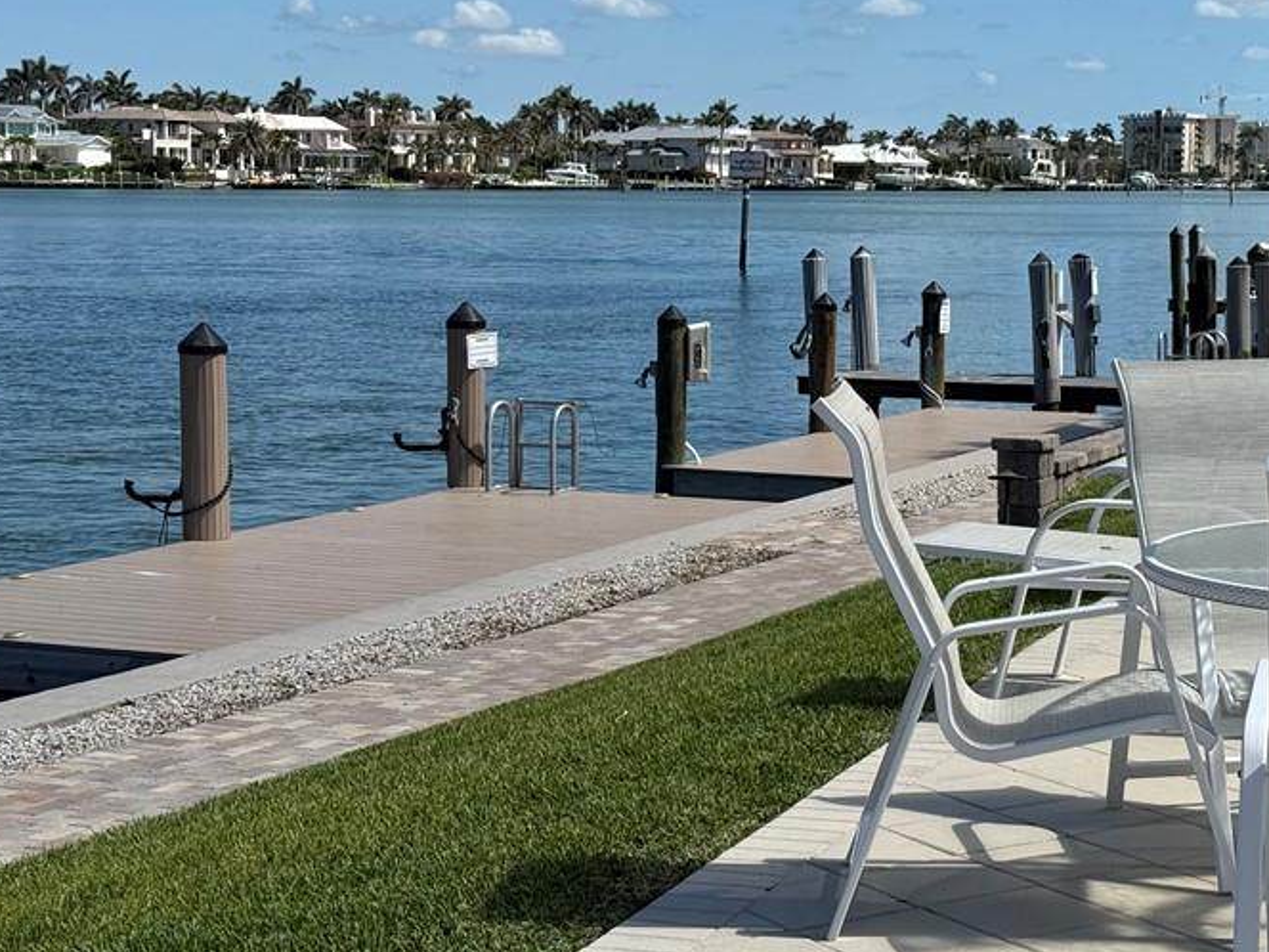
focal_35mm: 74
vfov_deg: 19.9
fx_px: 2713
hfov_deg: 26.1
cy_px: 356
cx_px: 891
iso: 100
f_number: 1.78
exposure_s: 1/9901
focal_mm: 6.76
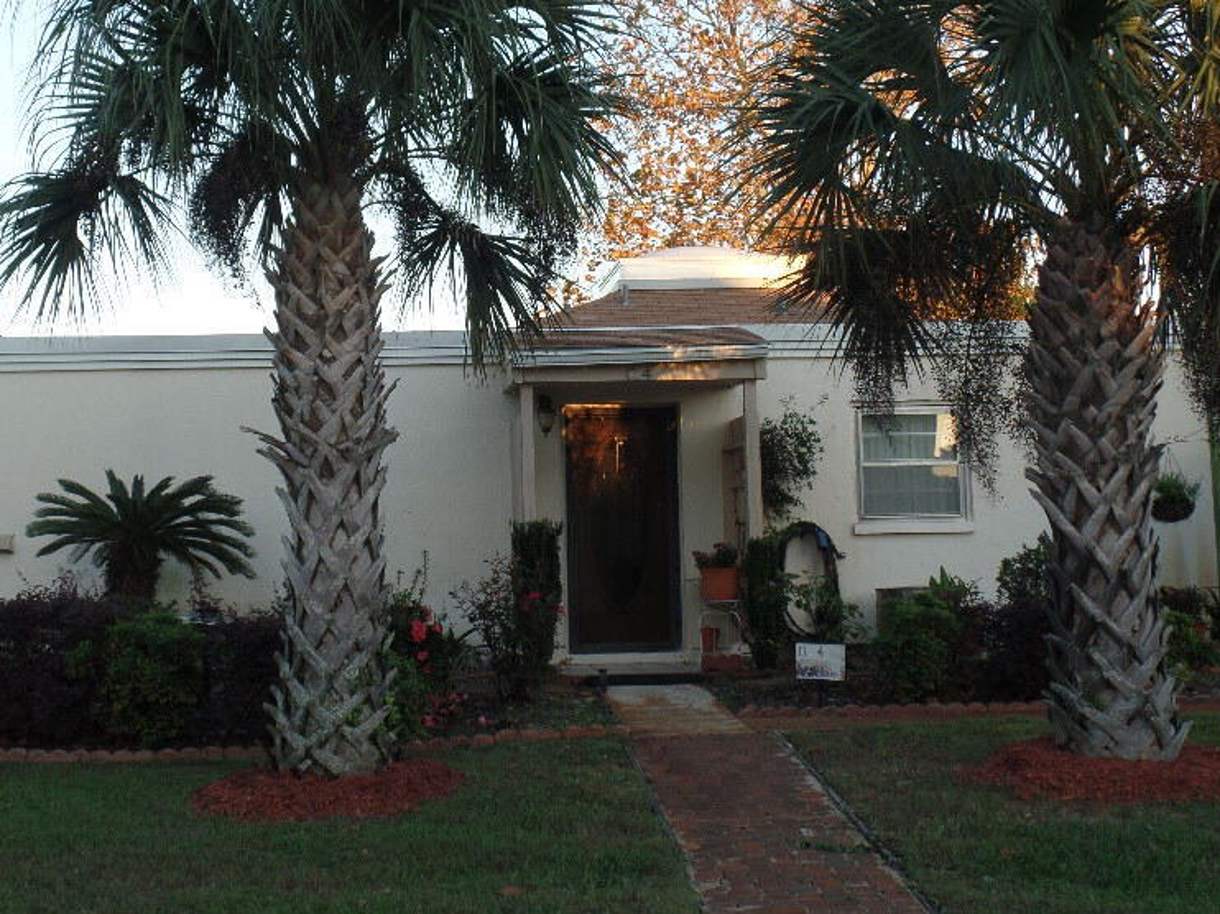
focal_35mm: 58
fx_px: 2043
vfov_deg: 25.2
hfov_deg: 33.1
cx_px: 447
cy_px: 391
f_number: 3.6
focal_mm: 7.5
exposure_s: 1/90
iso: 80
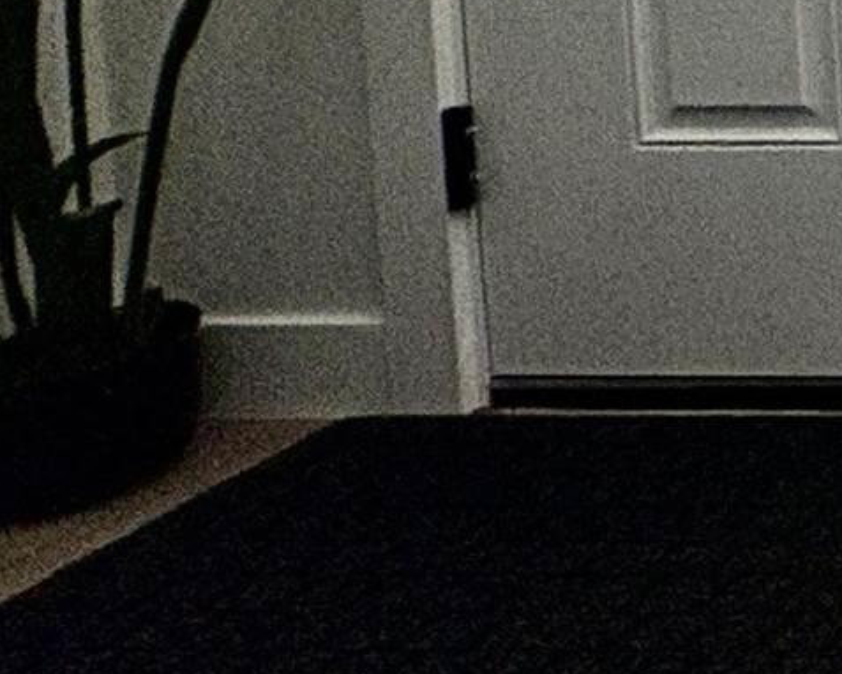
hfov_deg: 10.9
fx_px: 2194
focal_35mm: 88
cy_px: -700
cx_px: 2641
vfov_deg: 14.4
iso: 40
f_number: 2.2
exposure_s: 1/188
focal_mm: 2.22
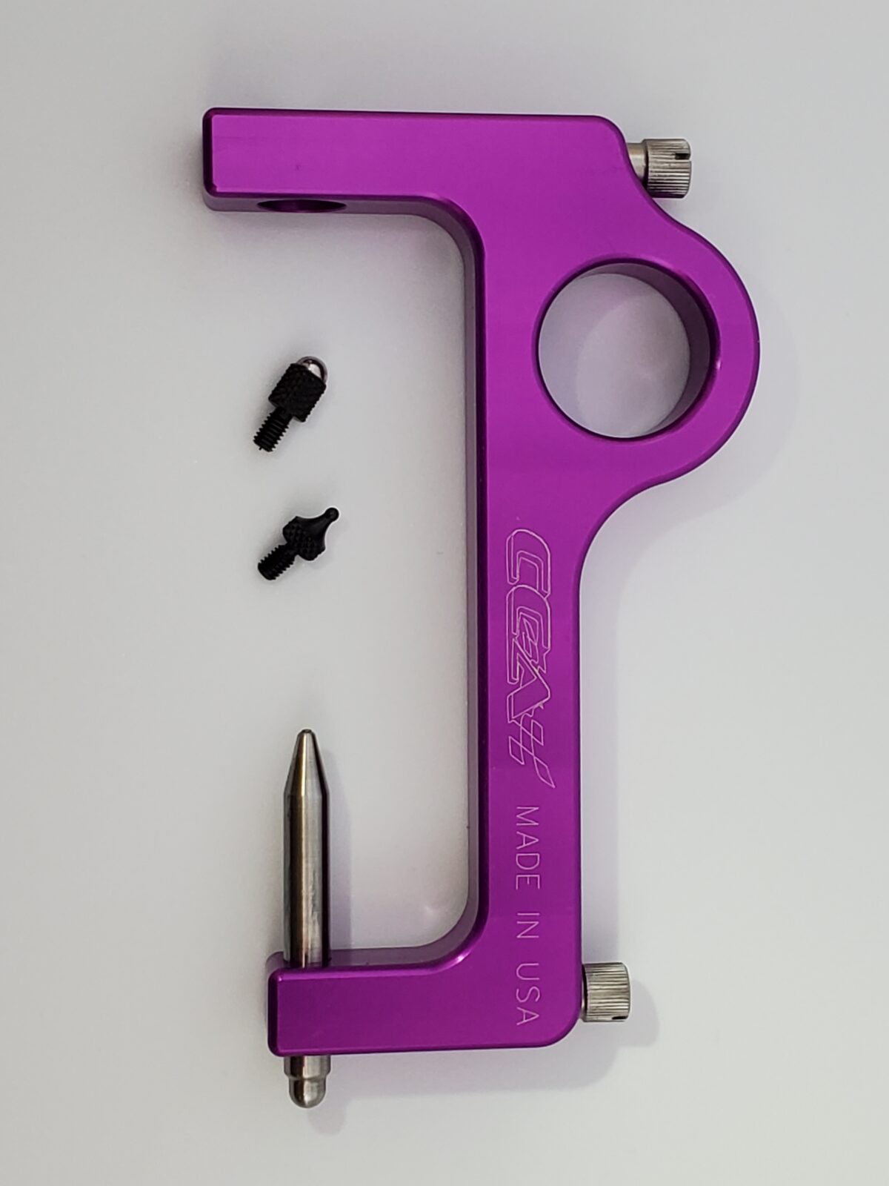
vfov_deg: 67.3
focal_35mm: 26
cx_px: 444
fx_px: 890
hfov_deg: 53.1
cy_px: 593
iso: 200
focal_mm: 4.3
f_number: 2.4
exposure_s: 1/120
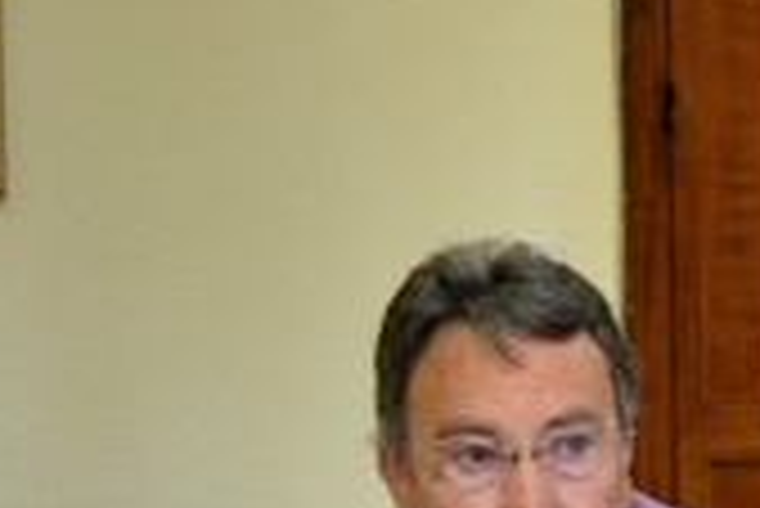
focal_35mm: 125
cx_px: 1034
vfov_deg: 10.7
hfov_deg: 15.5
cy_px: 717
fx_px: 2641
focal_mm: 22
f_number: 3.5
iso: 640
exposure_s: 1/60
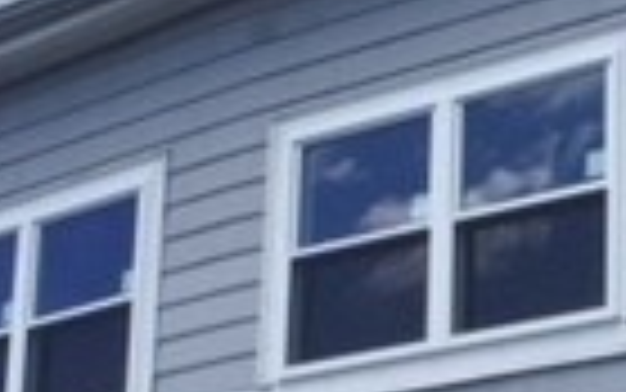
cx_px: 612
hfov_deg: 14.5
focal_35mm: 142
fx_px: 2424
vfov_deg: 9.1
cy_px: 523
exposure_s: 1/1099
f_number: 2.2
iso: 32
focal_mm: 4.15
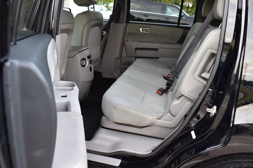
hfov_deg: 62.0
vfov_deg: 43.6
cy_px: 84
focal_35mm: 30
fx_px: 211
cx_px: 126
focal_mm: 20
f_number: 7.1
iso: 400
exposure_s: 1/30
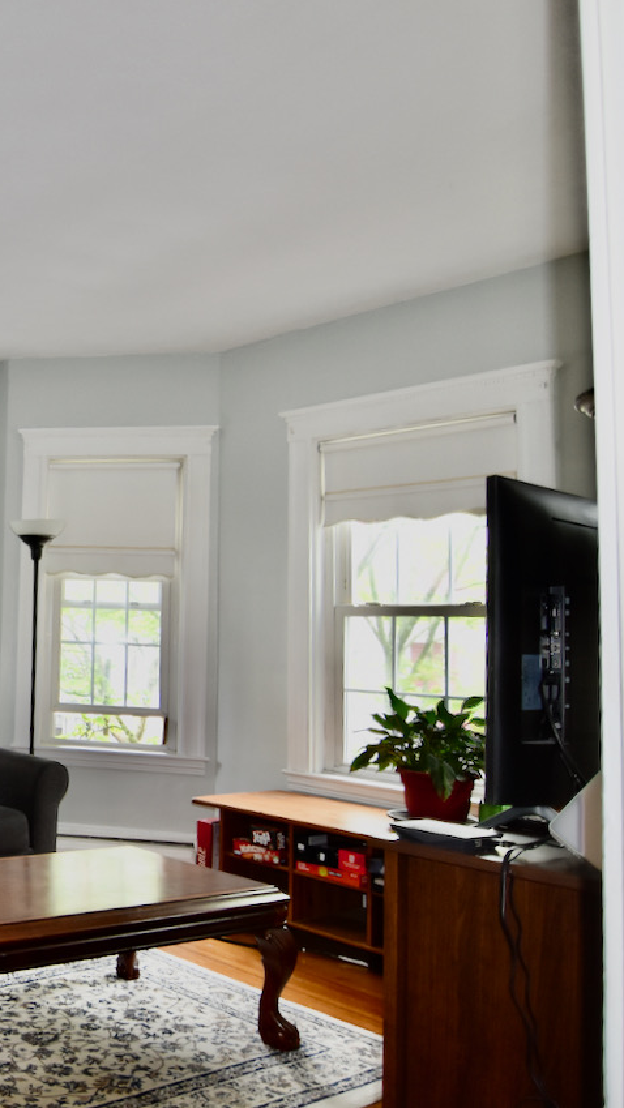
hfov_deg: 31.5
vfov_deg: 63.0
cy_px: 552
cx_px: -133
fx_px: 905
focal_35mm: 31
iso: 640
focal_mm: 13
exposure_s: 1/60
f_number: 2.8
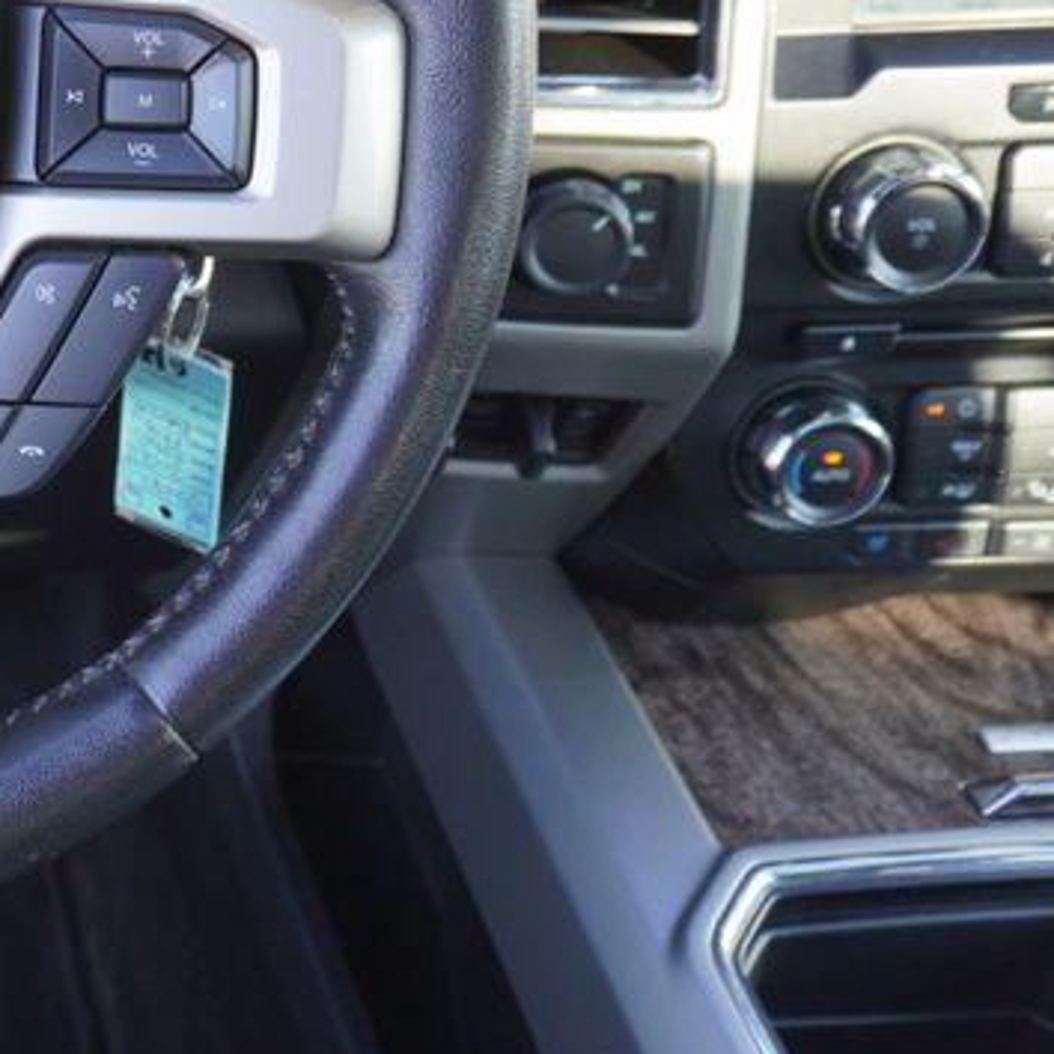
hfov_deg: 24.9
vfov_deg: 28.0
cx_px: -342
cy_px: 107
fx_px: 2032
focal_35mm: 59
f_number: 4
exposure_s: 1/60
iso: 200
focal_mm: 16
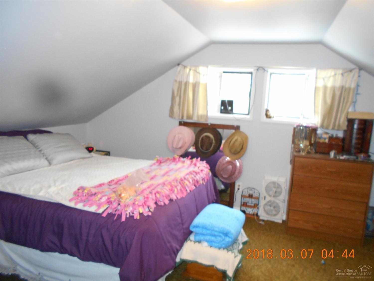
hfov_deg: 67.3
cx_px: 187
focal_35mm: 26
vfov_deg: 53.0
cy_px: 140
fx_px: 281
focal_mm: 4.6
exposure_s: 1/20
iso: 400
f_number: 3.2
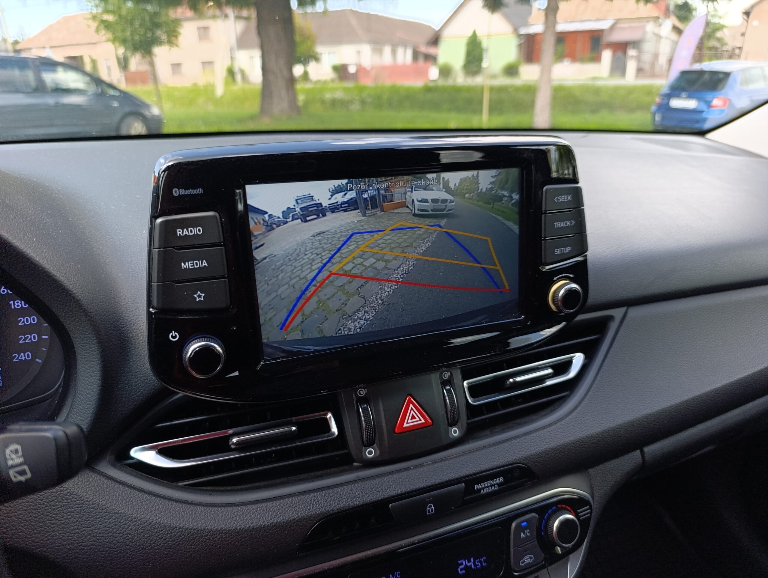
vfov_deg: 59.0
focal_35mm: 23
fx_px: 511
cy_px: 289
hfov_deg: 73.8
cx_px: 384
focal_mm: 6.14
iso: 50
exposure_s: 1/155
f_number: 1.6
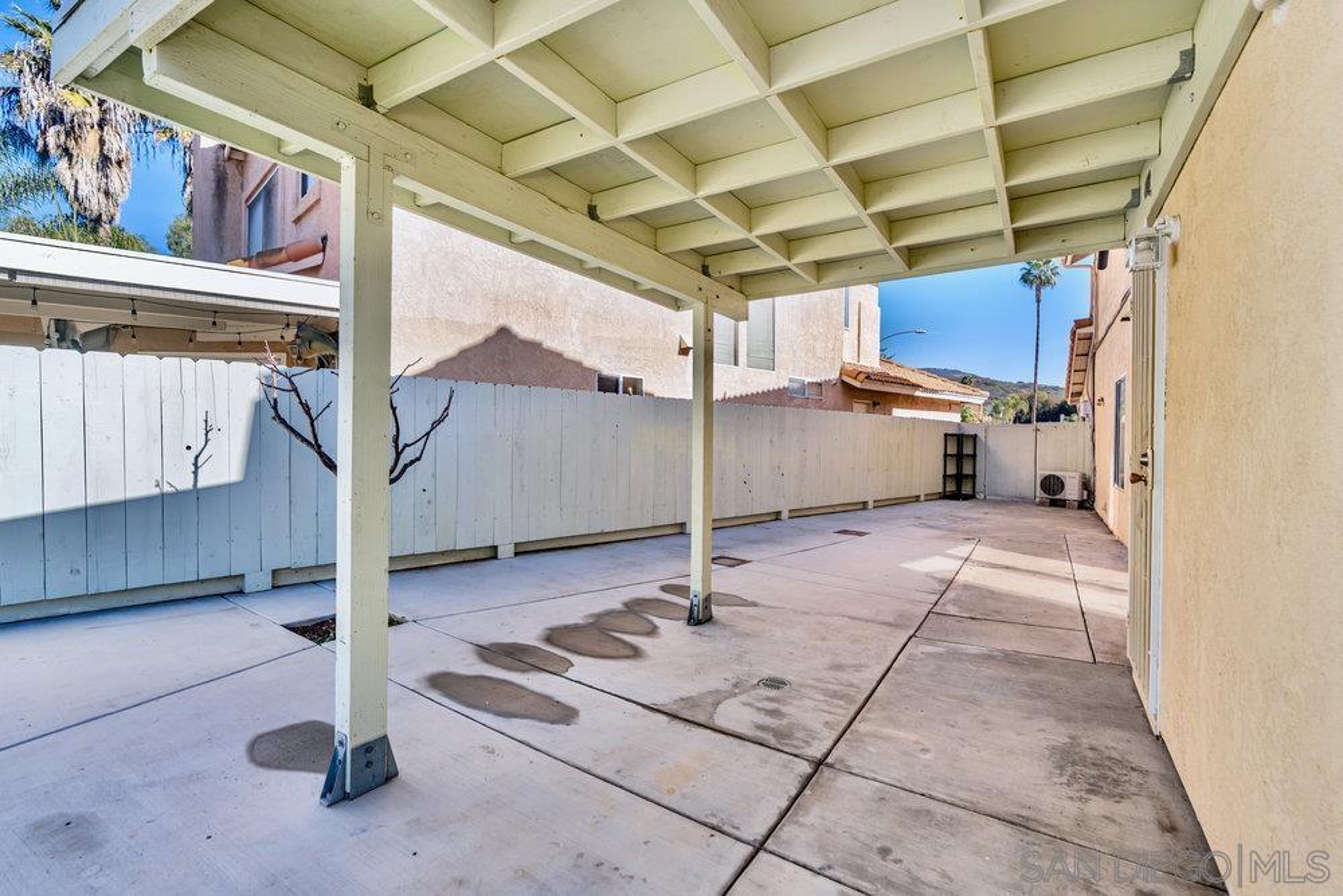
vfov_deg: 73.8
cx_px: 672
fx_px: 597
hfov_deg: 96.7
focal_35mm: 16
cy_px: 448
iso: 100
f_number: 5.6
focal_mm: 16
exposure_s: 1/1250
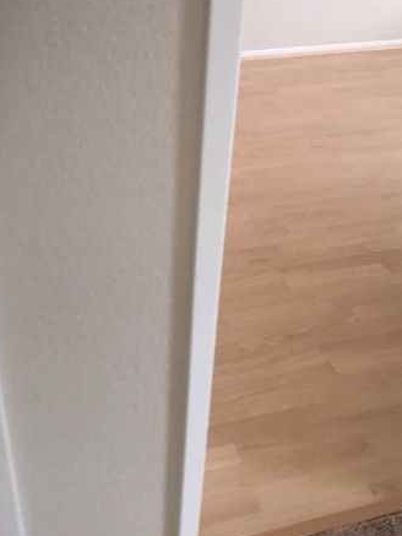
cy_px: 256
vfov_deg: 45.8
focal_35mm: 41
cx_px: 146
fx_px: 635
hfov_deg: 34.9
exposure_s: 1/30
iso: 32
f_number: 1.8
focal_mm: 3.99
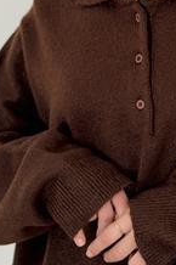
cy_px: 5
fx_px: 896
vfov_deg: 16.5
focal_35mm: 122
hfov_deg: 11.1
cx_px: 159
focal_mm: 6.76
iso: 100
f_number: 1.78
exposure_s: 1/98
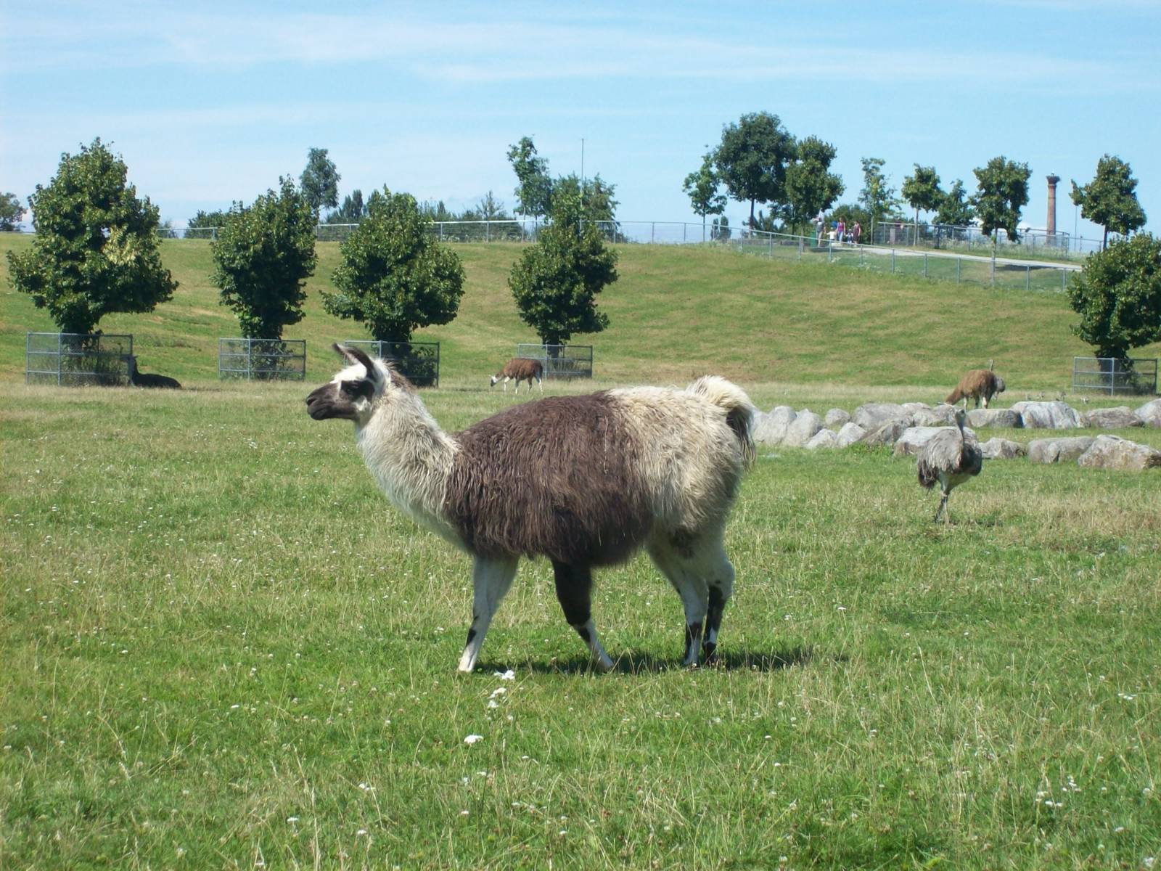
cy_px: 436
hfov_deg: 18.2
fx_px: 3622
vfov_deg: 13.7
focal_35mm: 108
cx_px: 580
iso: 80
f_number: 4.8
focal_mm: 18
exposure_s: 1/442
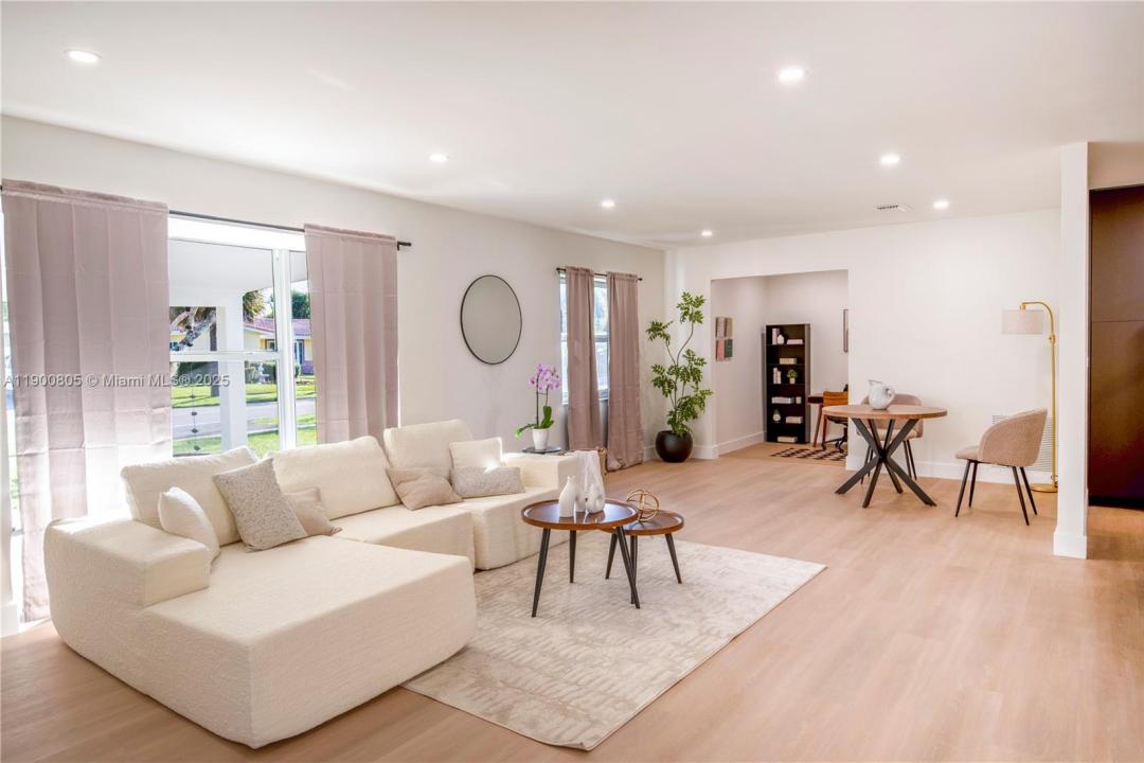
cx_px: 572
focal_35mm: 21
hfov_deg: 81.2
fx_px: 667
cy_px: 382
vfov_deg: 59.5
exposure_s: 1/80
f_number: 7.1
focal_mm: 14
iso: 100
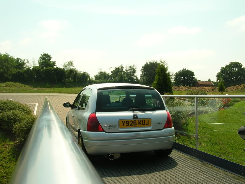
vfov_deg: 40.7
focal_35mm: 35
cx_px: 122
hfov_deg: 52.7
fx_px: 248
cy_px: 92
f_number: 5.6
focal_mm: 5.8
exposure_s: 1/270
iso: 50
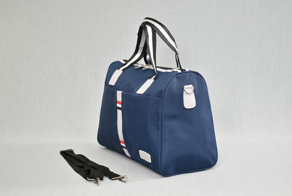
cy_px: 98
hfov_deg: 35.0
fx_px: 463
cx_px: 146
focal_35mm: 57
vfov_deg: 23.8
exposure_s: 1/5
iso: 100
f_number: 4.8
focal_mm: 38
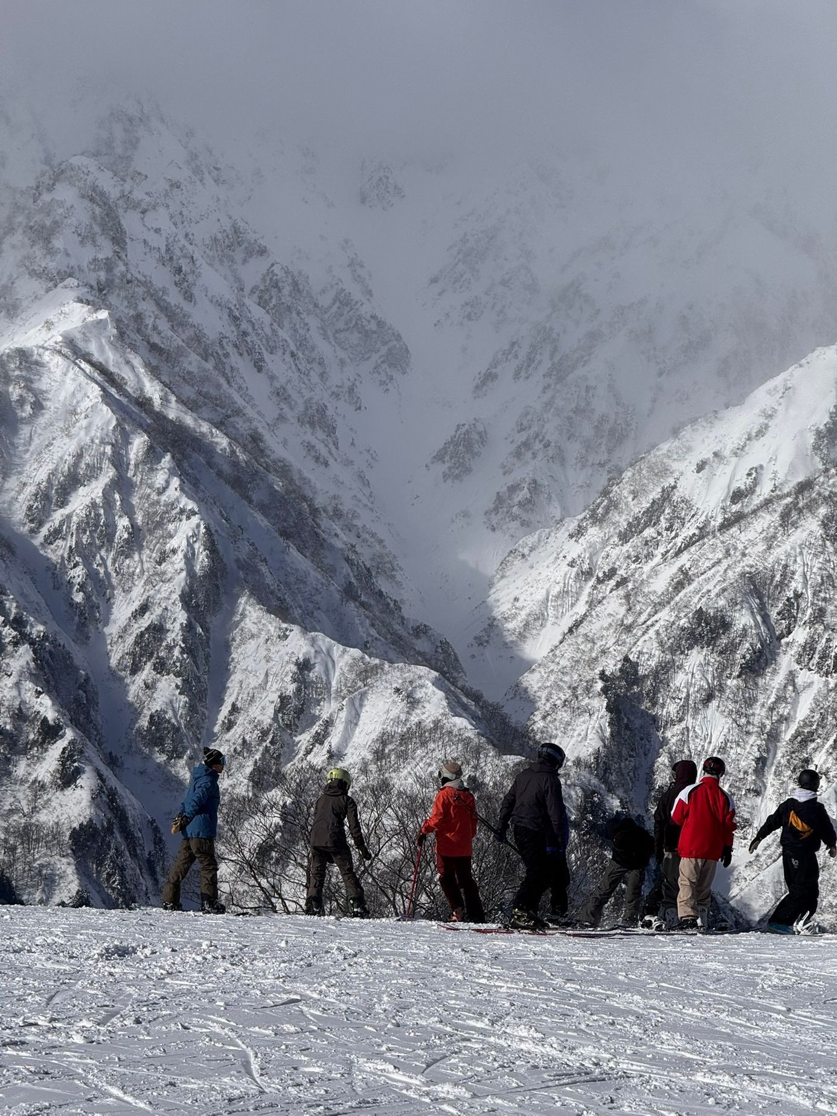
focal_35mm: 120
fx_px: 3869
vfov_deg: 16.4
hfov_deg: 12.3
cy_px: 558
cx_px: 418
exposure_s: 1/4651
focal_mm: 15.66
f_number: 2.8
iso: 32
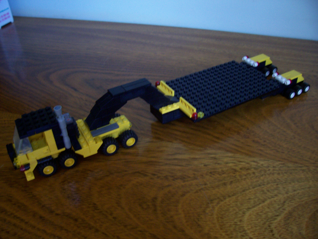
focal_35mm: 34
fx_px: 312
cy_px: 120
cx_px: 159
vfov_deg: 41.8
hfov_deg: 54.0
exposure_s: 1/8
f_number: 2.7
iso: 160
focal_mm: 5.6
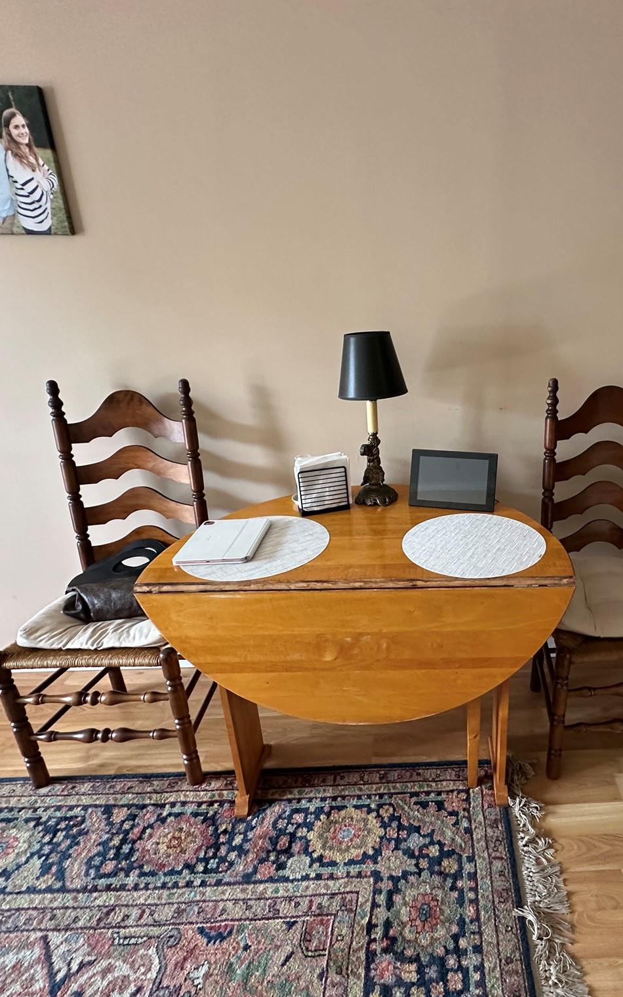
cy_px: 496
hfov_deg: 57.3
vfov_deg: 85.1
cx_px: 451
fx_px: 543
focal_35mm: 20
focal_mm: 2.22
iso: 320
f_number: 2.2
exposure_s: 1/60
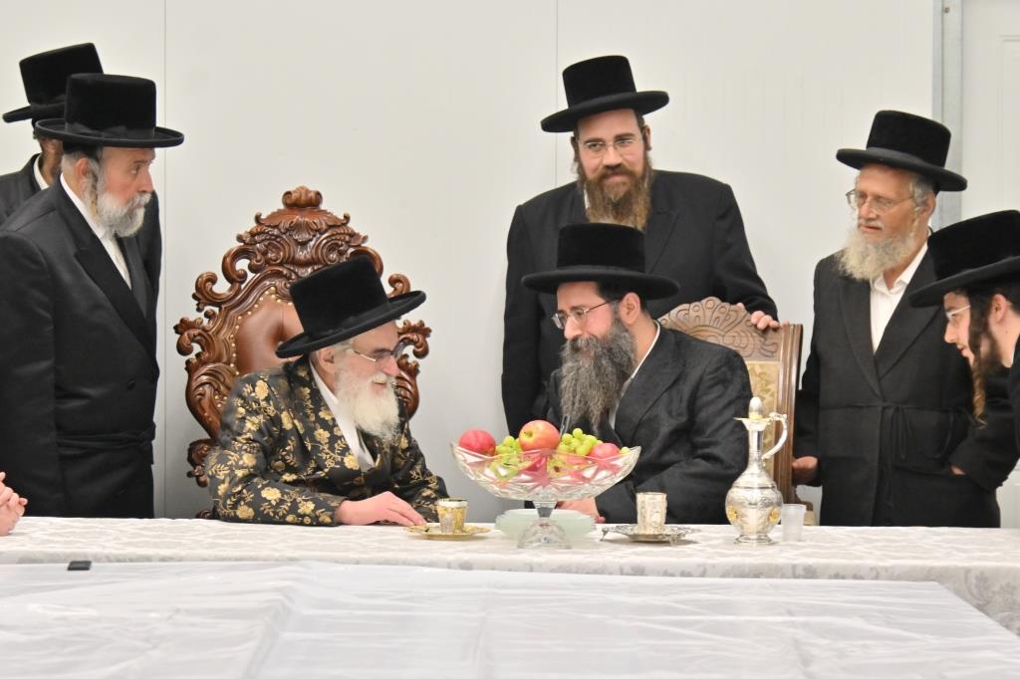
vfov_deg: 12.2
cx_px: 510
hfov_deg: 18.3
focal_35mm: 112
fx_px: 3172
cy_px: 340
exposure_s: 1/200
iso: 1250
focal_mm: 75
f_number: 4
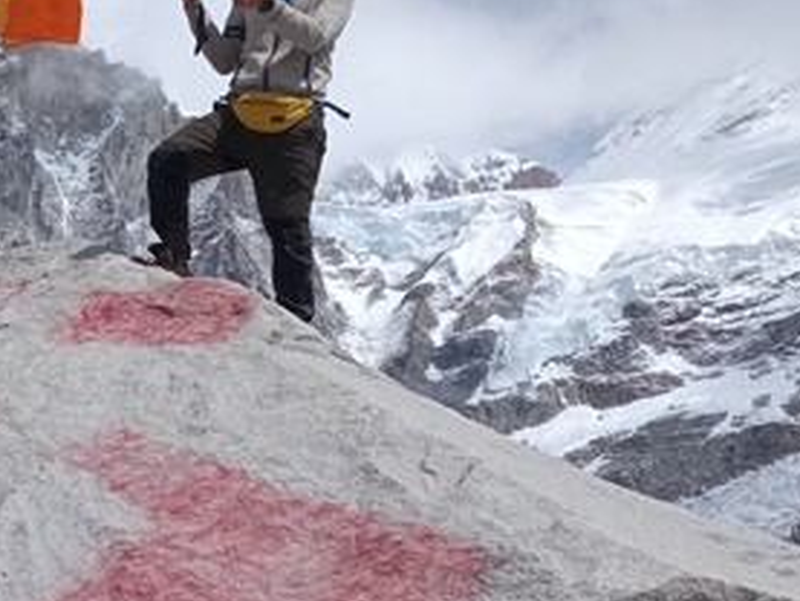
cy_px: 376
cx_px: 124
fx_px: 1803
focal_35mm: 78
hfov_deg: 24.5
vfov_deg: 18.9
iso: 110
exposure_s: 1/3650
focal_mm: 3.79
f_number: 2.2
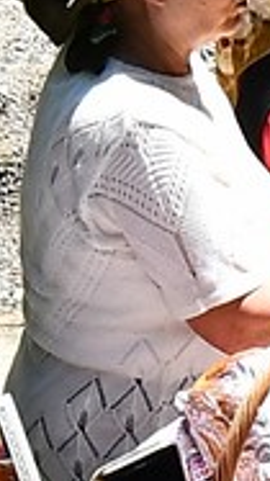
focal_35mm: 101
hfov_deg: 9.8
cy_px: 229
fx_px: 1287
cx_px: 741
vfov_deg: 21.2
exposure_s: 1/1250
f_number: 5.6
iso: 640
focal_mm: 10
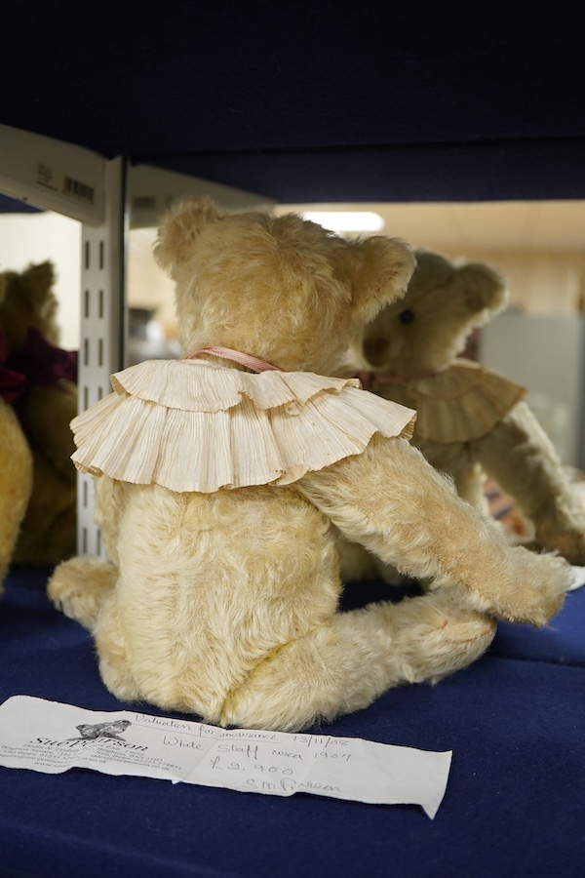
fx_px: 1097
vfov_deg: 43.6
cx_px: 292
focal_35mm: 45
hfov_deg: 29.9
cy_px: 439
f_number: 6.3
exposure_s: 1/125
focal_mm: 30
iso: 1250
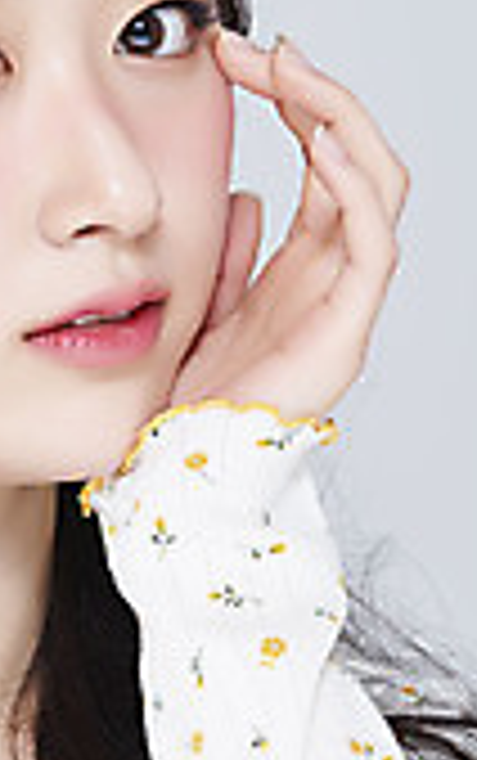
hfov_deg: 5.2
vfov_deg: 8.3
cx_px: -56
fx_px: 5249
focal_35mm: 253
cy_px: 346
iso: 64
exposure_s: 1/125
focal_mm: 105
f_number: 11
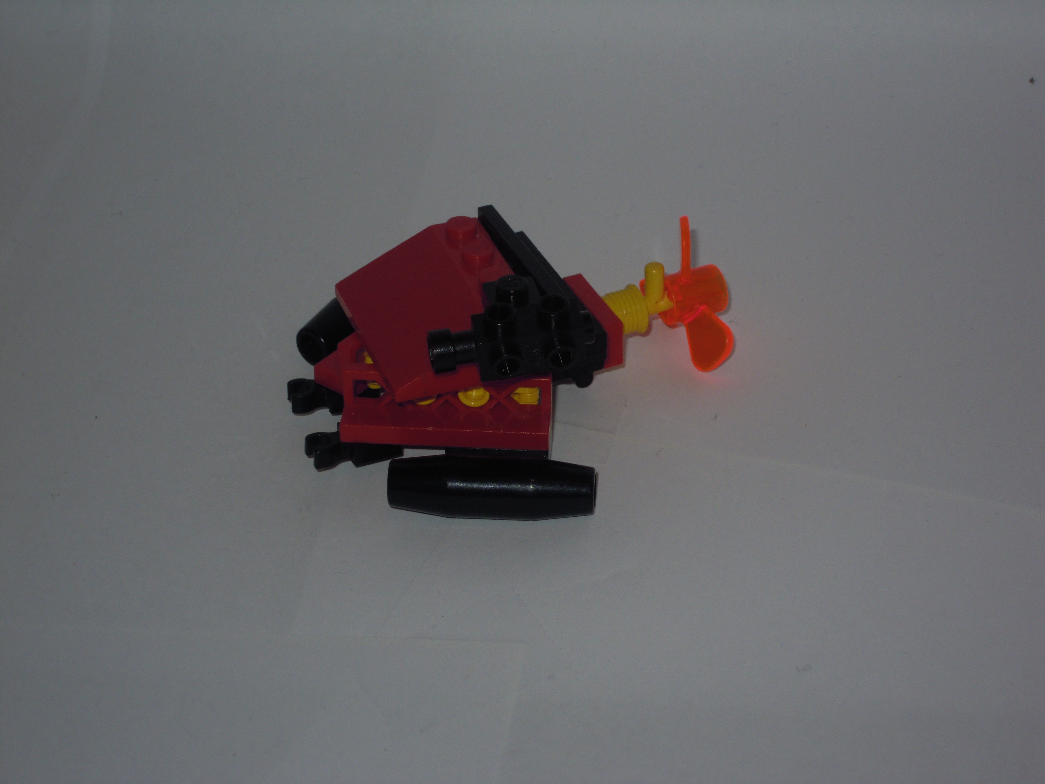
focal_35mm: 100
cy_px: 392
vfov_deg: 14.8
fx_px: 3019
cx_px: 522
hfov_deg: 19.6
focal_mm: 17.9
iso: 110
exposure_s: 1/50
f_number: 5.4
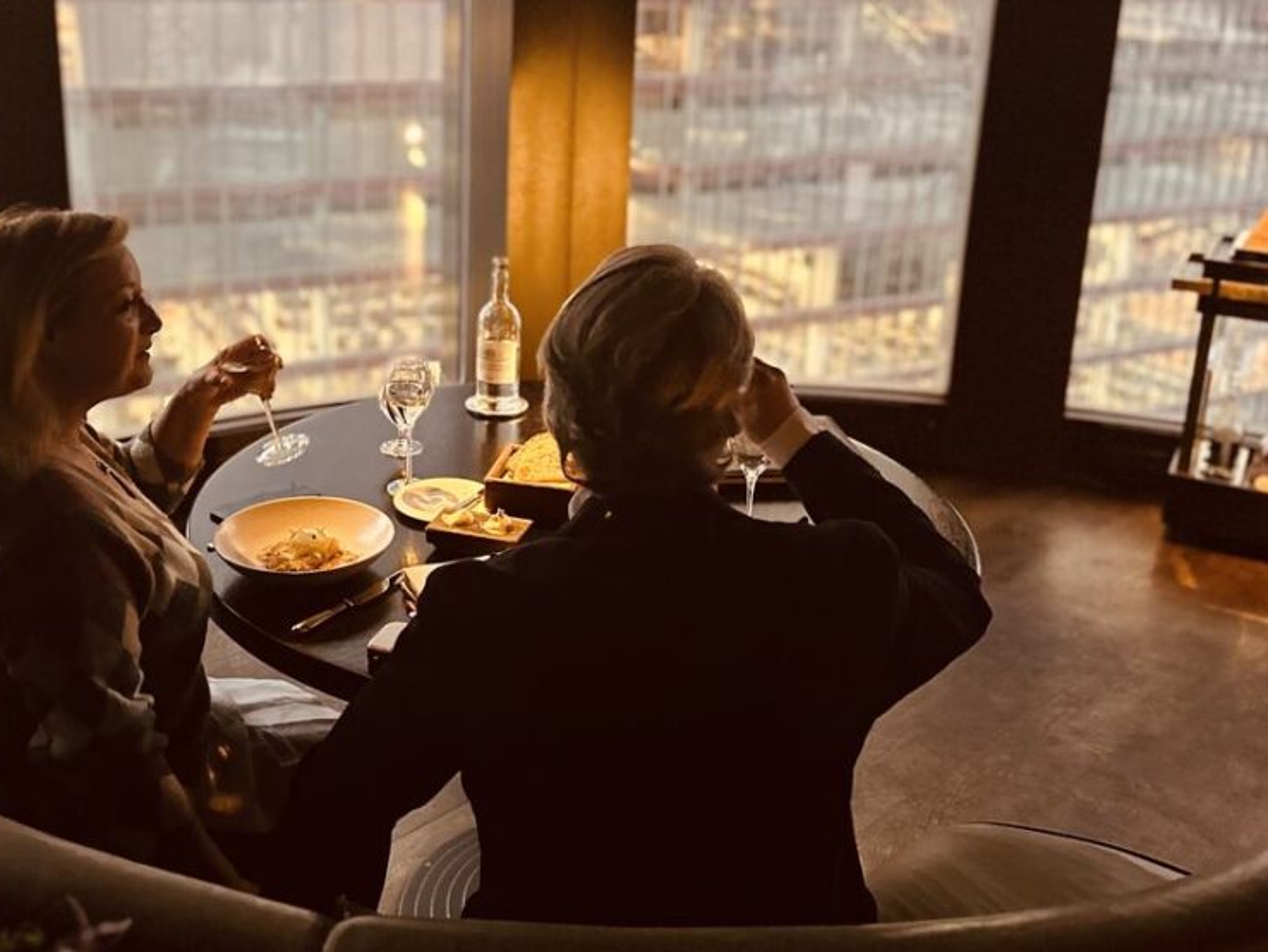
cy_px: 314
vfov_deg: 37.3
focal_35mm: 38
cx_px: 515
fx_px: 1393
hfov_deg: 48.7
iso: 800
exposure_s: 1/33
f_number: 1.78
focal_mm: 6.86
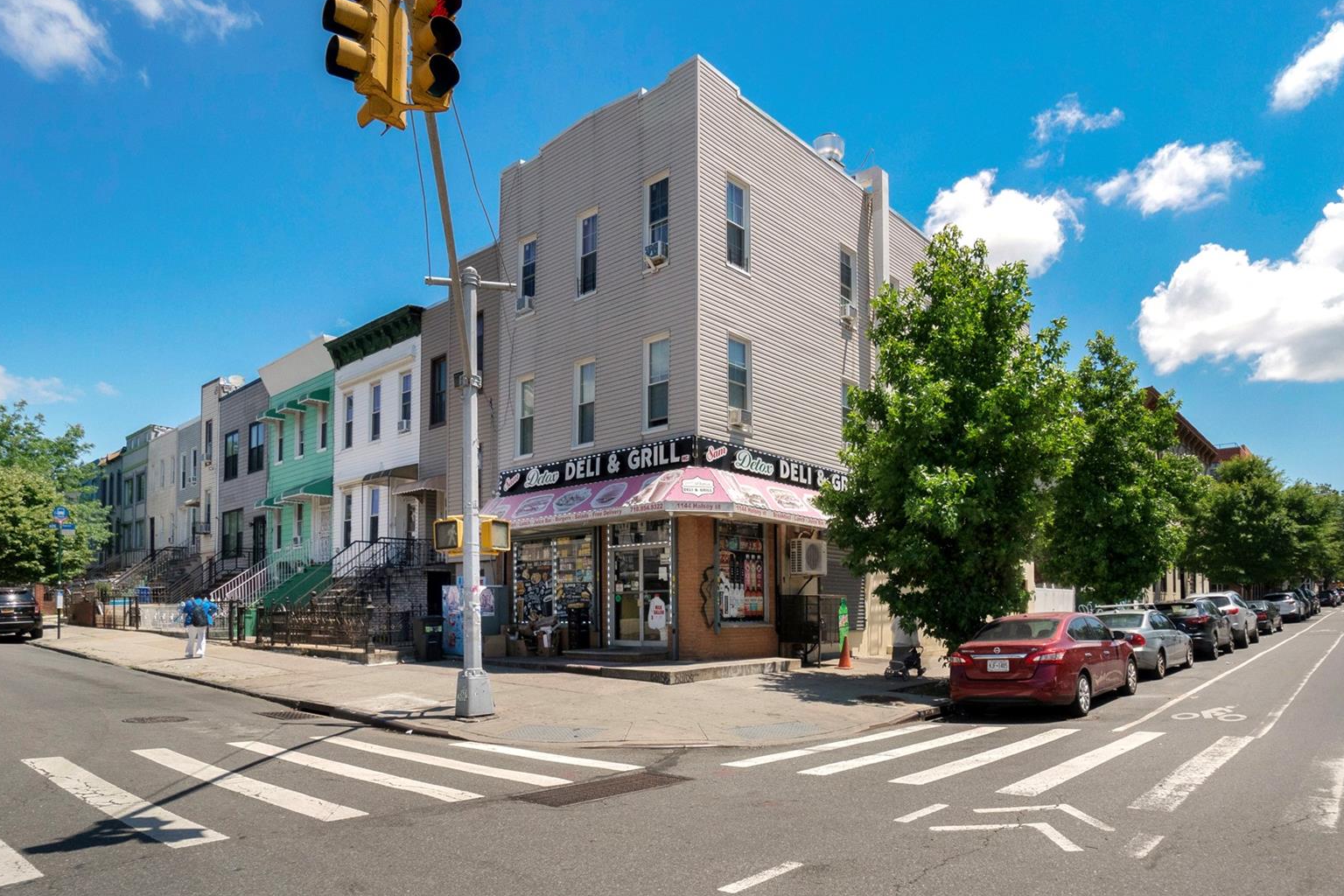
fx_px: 747
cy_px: 577
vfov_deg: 60.8
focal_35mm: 20
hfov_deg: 83.4
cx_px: 777
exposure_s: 1/1600
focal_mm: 10
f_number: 9
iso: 800
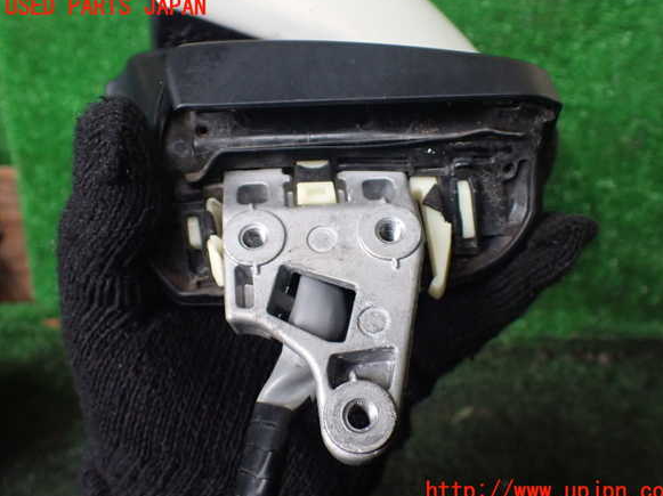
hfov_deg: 58.4
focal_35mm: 31
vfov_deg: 45.4
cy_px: 250
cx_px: 341
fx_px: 593
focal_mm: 5.4
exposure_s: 1/100
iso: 800
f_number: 2.3
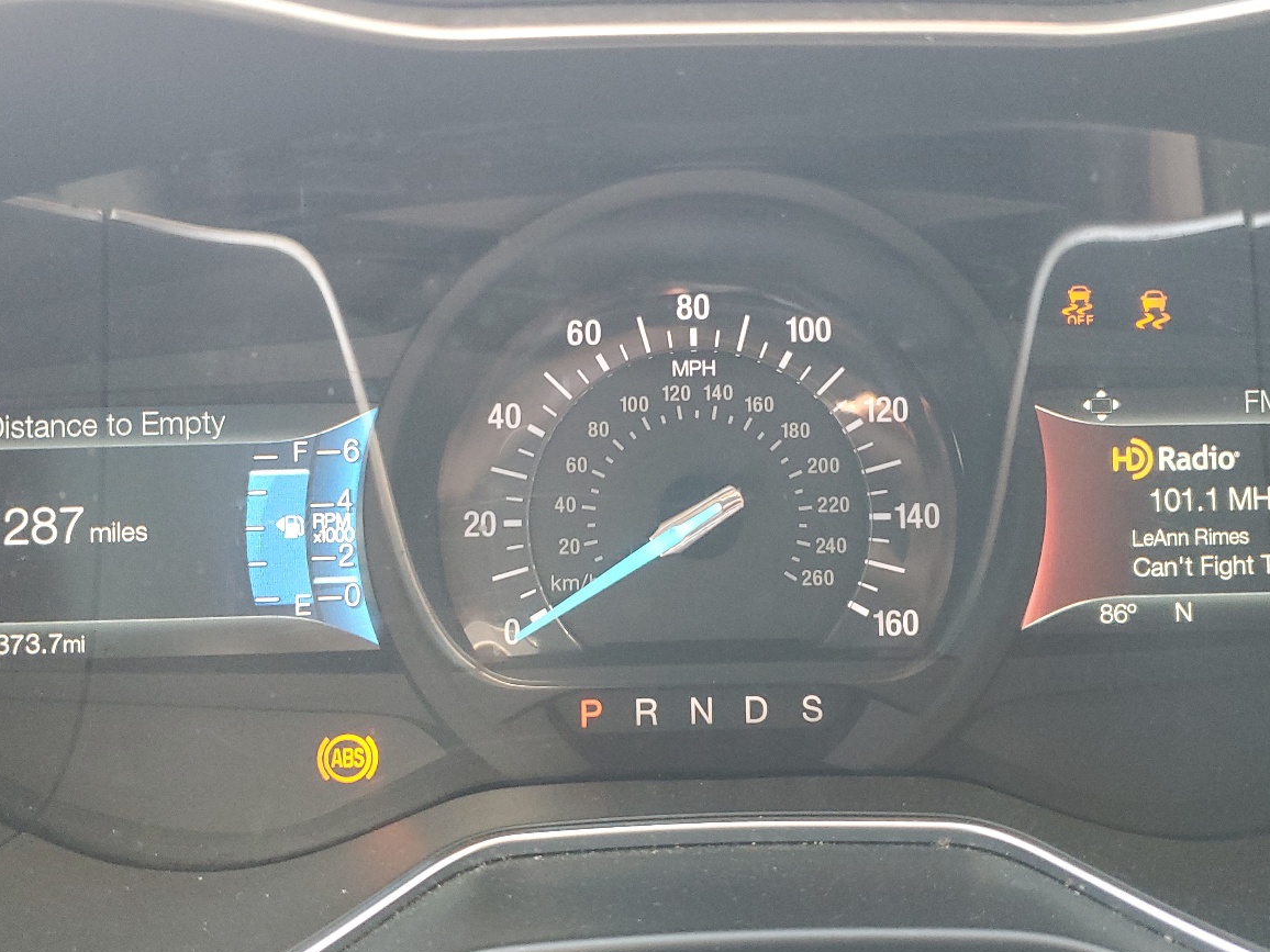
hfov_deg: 51.3
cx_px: 664
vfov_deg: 39.6
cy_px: 448
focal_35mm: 36
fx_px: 1321
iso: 176
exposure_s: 1/60.2
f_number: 1.5
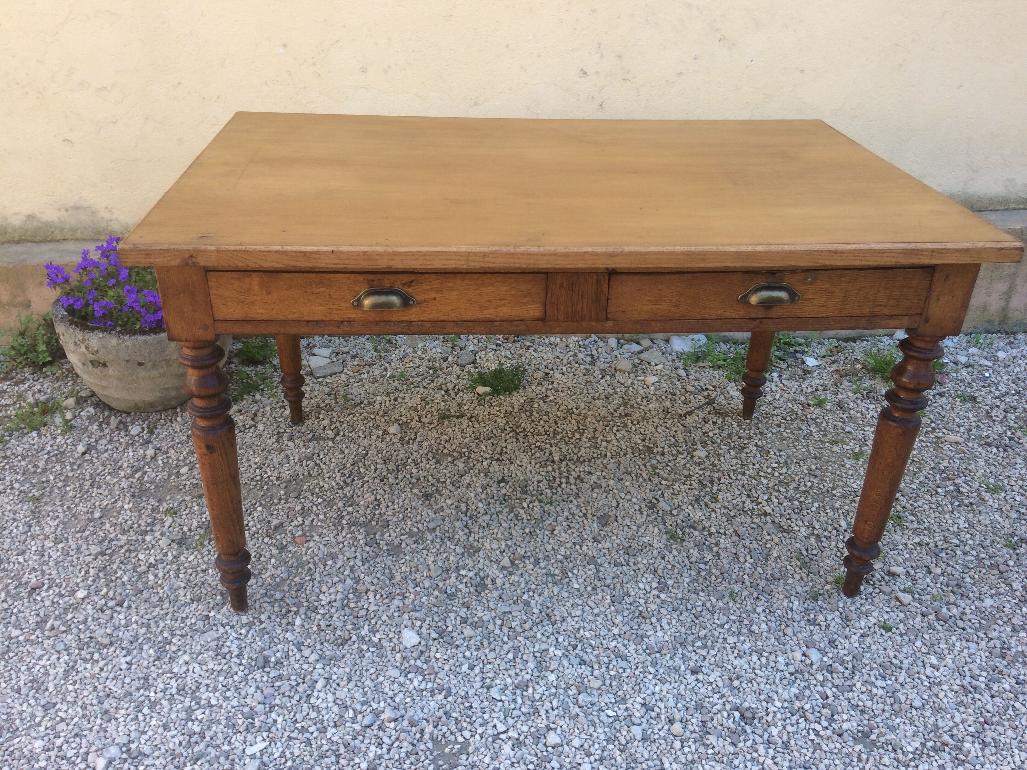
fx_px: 860
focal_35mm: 29
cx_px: 514
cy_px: 385
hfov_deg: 61.7
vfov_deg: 48.2
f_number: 2.2
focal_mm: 4.15
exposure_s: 1/112
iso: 32
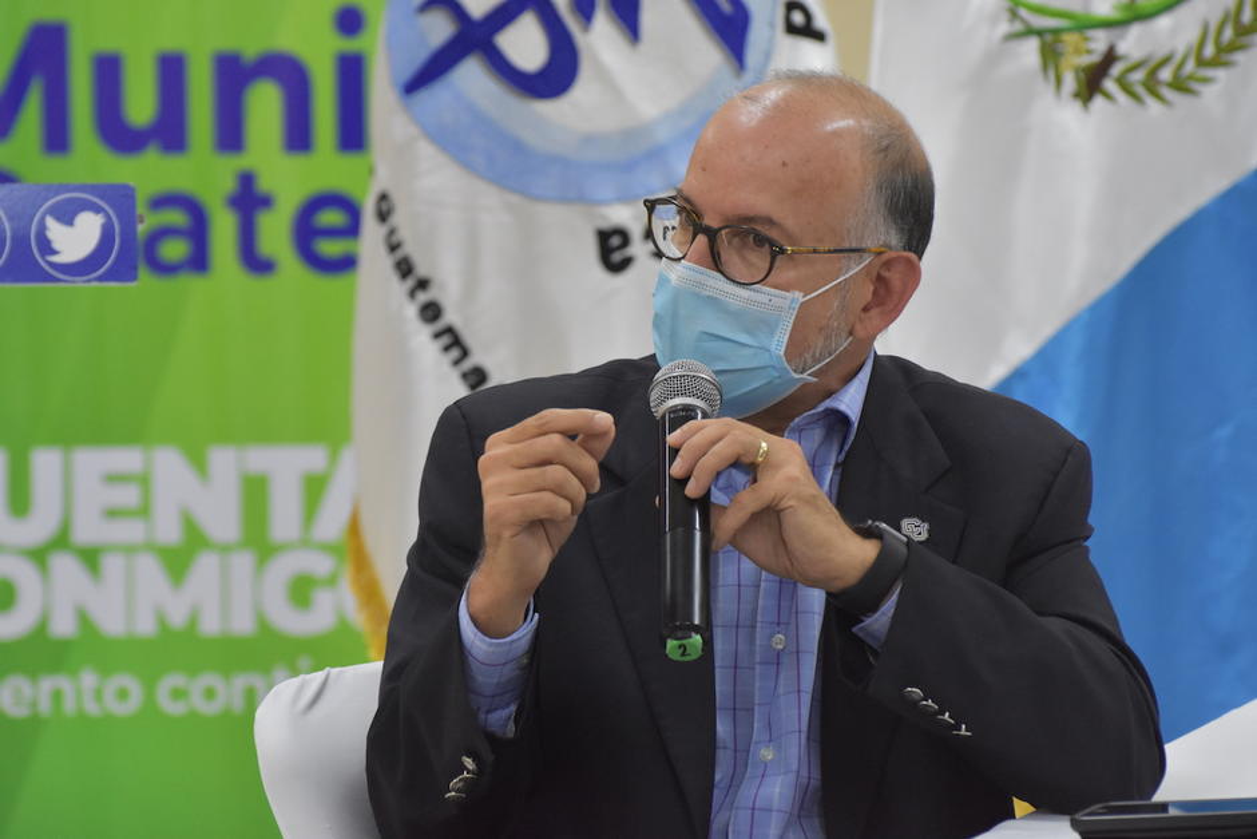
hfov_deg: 8.3
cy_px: 420
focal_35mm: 248
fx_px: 8643
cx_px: 628
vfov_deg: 5.6
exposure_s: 1/200
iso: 2500
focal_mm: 165
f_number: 5
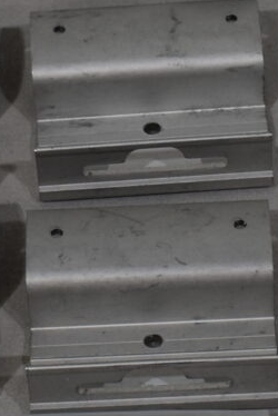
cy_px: 217
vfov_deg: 9.5
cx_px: 238
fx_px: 2490
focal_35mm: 215
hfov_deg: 6.4
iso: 250
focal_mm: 21
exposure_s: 1/125
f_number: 5.6
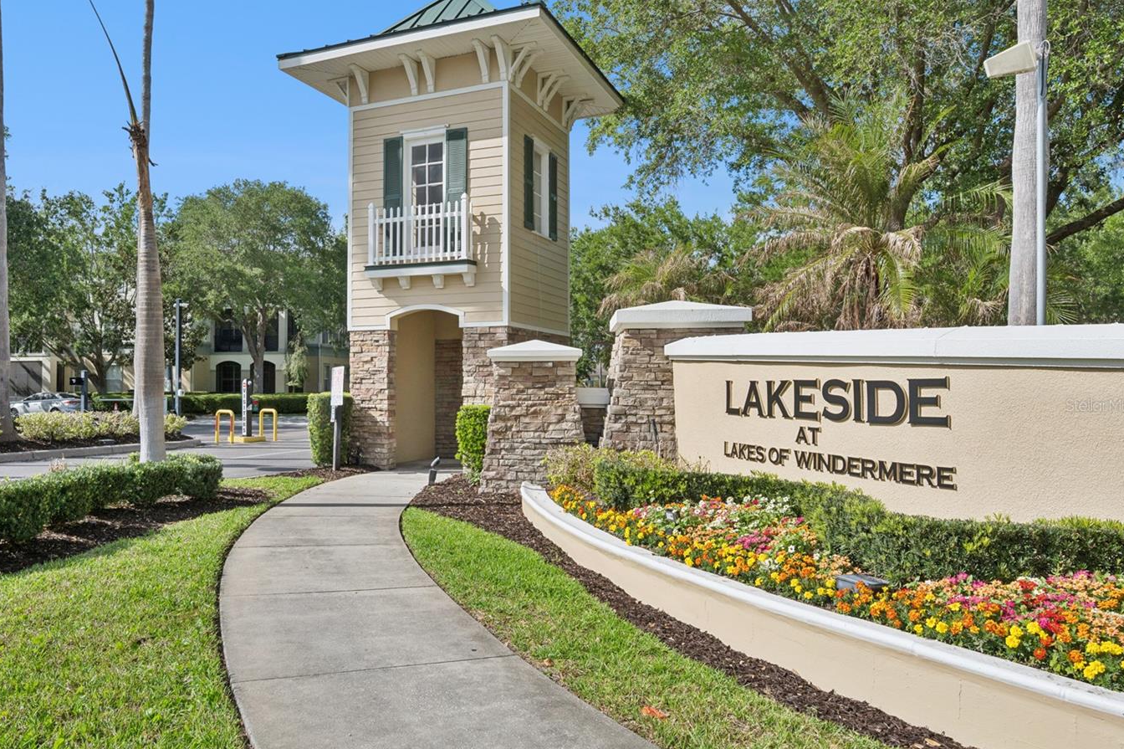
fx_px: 799
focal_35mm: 26
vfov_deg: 50.2
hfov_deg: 69.8
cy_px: 405
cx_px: 471
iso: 200
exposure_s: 1/800
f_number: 9
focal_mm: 21.5
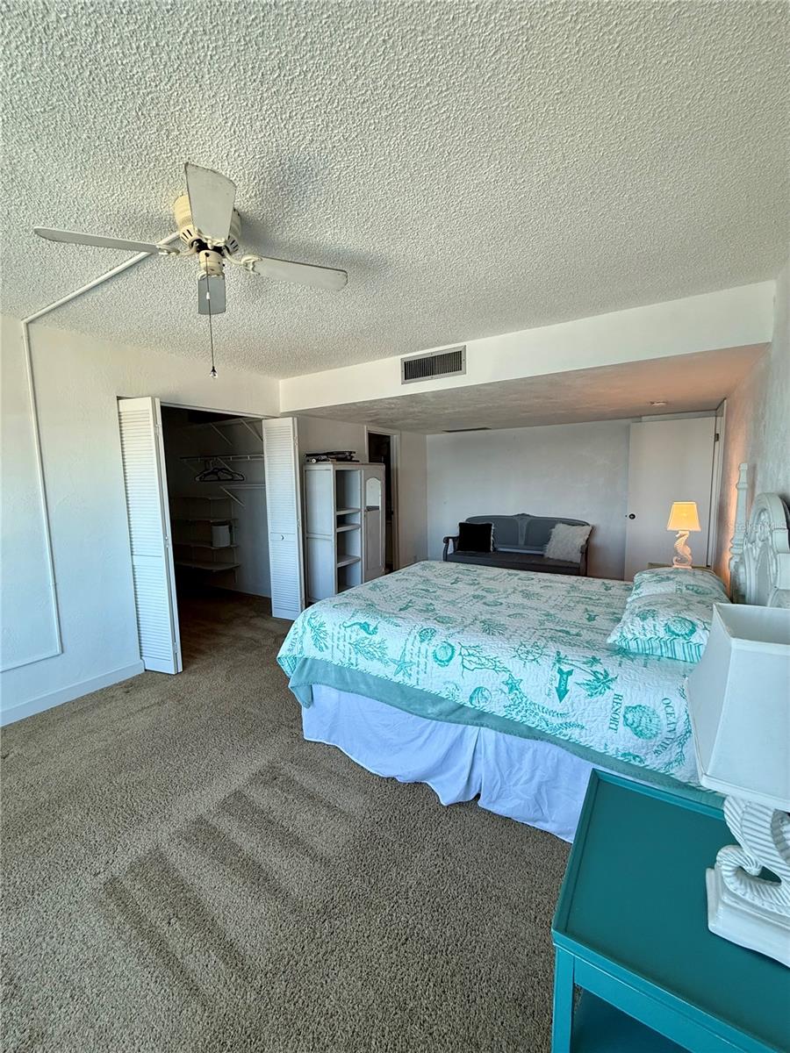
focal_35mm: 14
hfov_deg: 85.7
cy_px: 526
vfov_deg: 102.1
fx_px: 426
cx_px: 395
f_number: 2.2
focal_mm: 2.22
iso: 160
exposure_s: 1/120
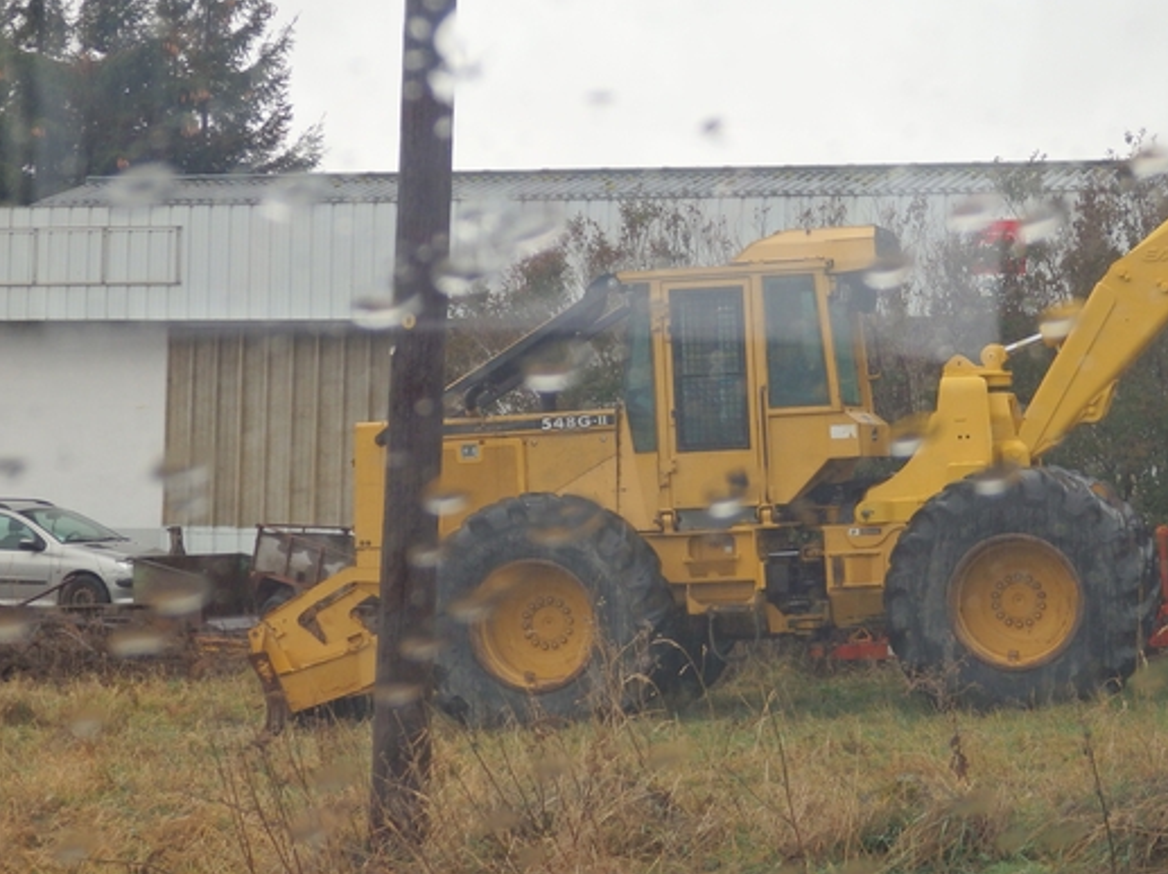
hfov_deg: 21.3
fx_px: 3102
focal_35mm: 92
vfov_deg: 16.0
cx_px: 746
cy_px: 402
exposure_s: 1/100
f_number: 4.4
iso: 125
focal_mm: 11.9
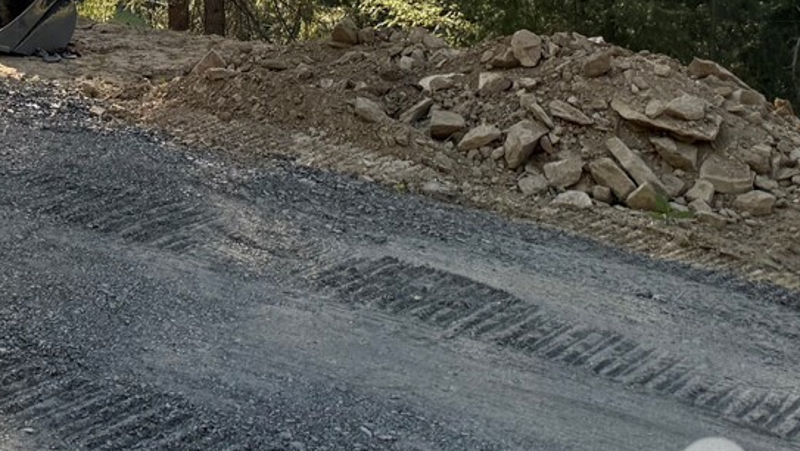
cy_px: -348
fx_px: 1634
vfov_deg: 14.0
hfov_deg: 25.2
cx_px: -122
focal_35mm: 77
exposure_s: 1/2907
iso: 100
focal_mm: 6.76
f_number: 1.78
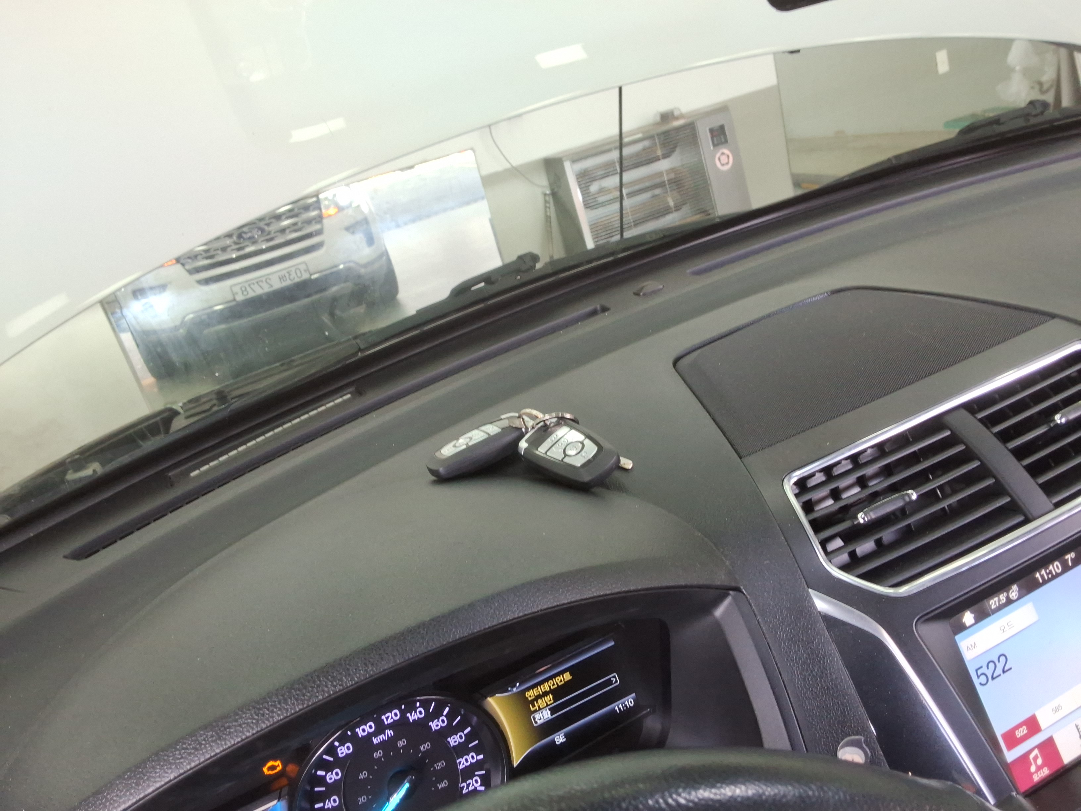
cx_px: 540
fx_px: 874
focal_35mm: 28
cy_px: 406
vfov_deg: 49.7
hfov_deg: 63.4
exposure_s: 1/40
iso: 54
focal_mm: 2.91
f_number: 1.9
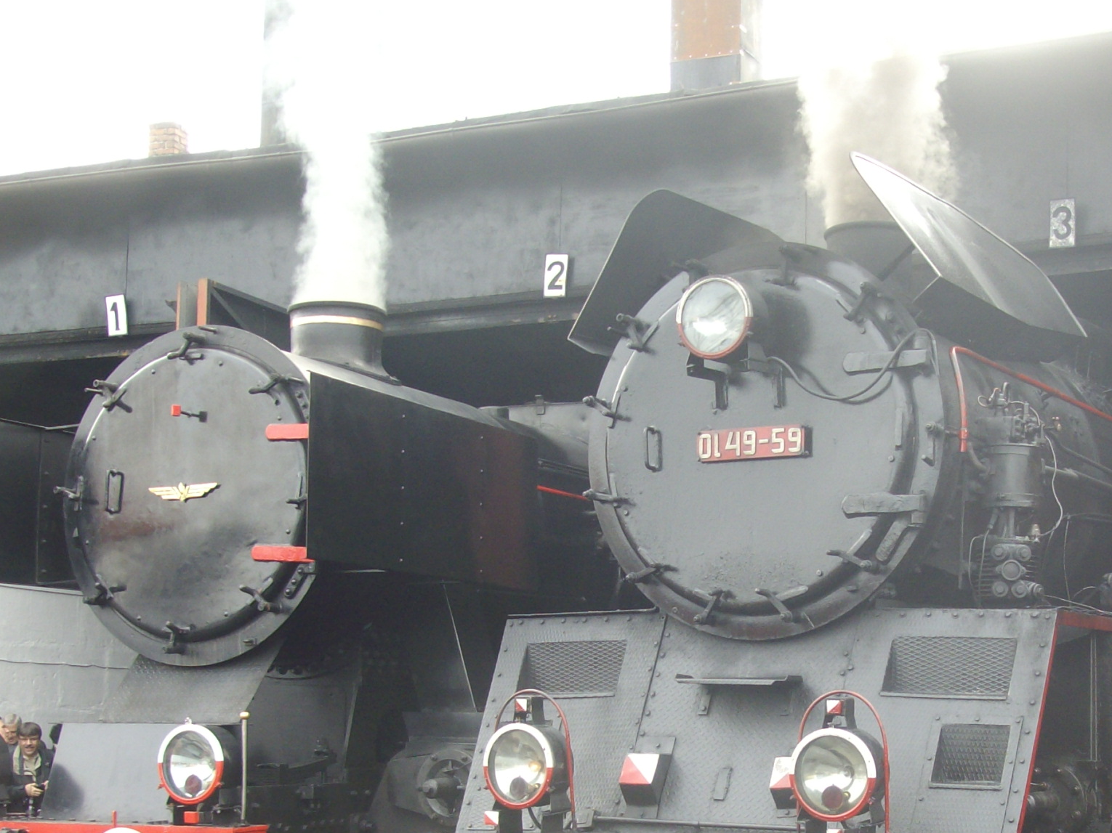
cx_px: 872
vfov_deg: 23.7
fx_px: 1959
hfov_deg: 31.0
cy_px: 670
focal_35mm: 61
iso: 80
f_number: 2.7
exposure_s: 1/160
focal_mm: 6
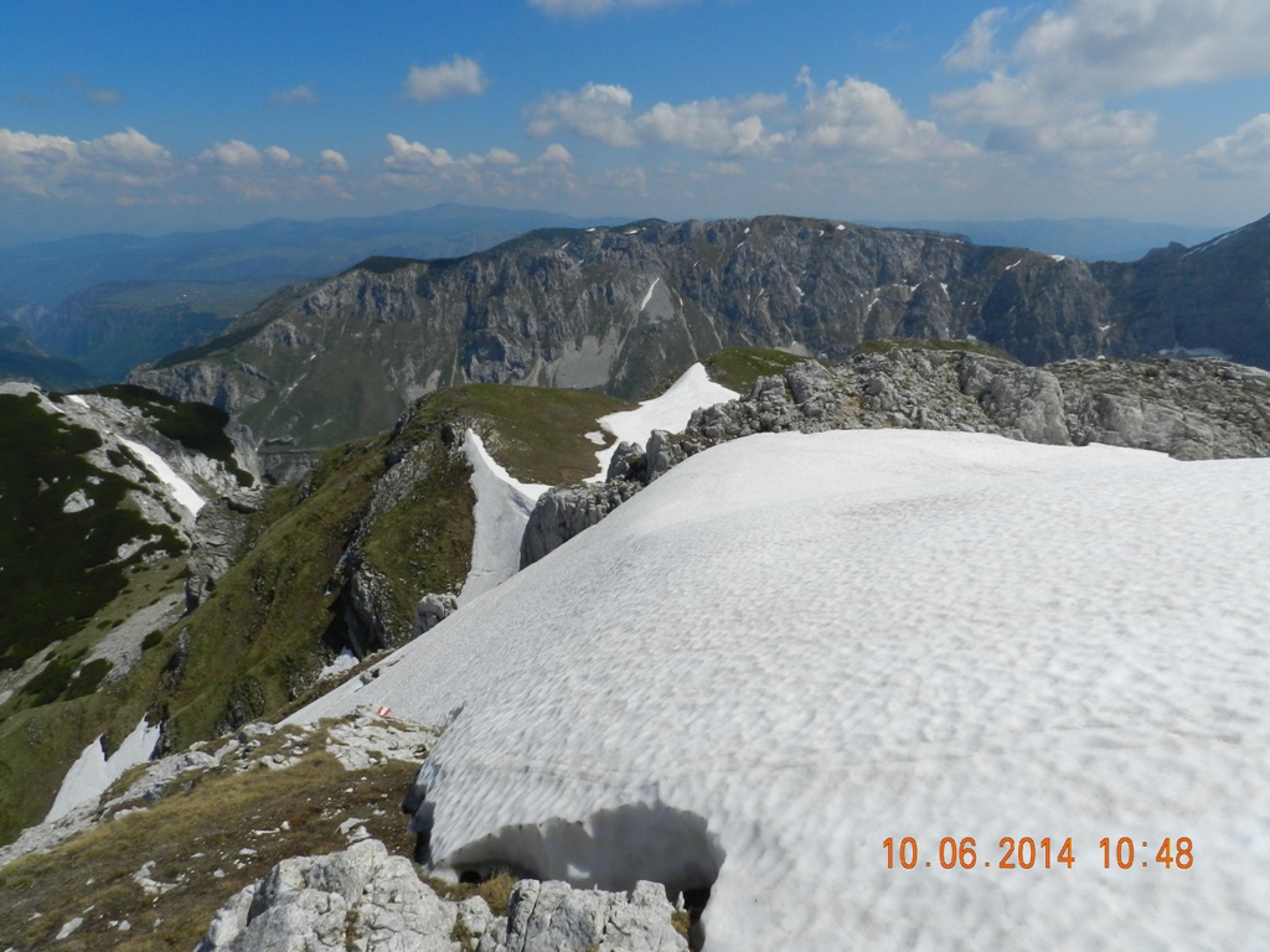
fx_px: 844
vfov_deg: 58.9
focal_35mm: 23
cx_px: 635
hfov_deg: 73.9
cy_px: 476
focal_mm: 4
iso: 160
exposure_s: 1/800
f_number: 6.3
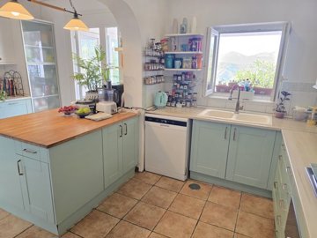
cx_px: 158
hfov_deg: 73.9
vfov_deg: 58.9
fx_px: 211
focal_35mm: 23
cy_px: 119
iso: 320
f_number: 1.7
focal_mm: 6.3
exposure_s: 1/100
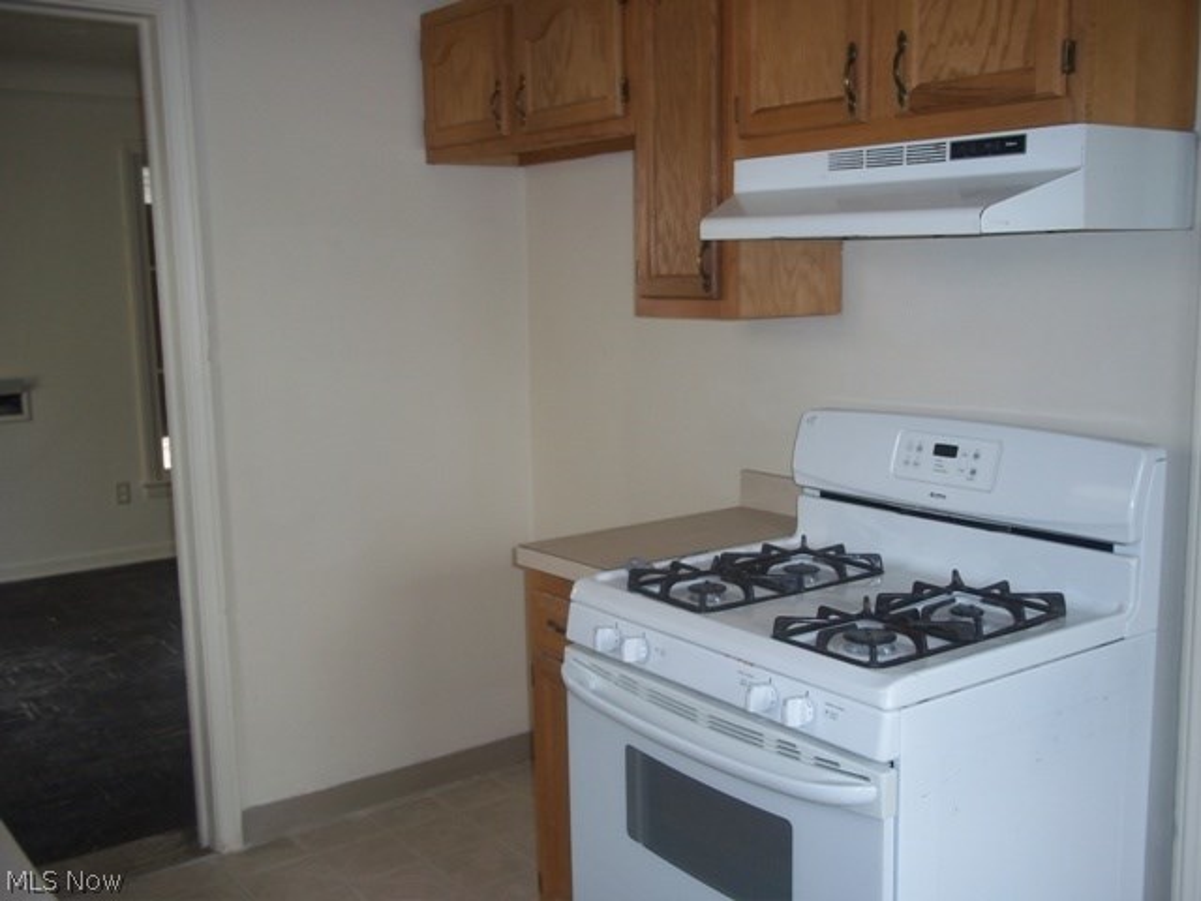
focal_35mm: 36
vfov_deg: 39.7
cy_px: 450
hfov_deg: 51.4
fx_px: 1249
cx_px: 600
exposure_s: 1/30
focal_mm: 6.5
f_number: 3.1
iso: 80
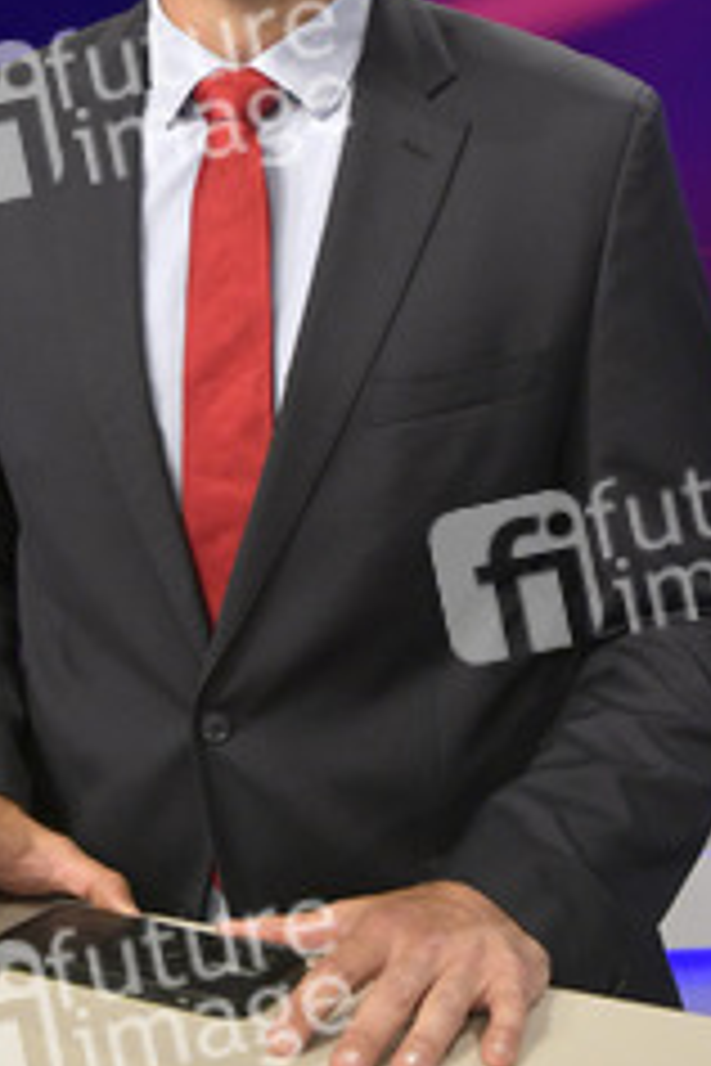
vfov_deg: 33.6
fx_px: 1748
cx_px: 252
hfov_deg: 22.9
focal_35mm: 59
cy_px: 333
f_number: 6.3
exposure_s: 1/250
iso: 2500
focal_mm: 35
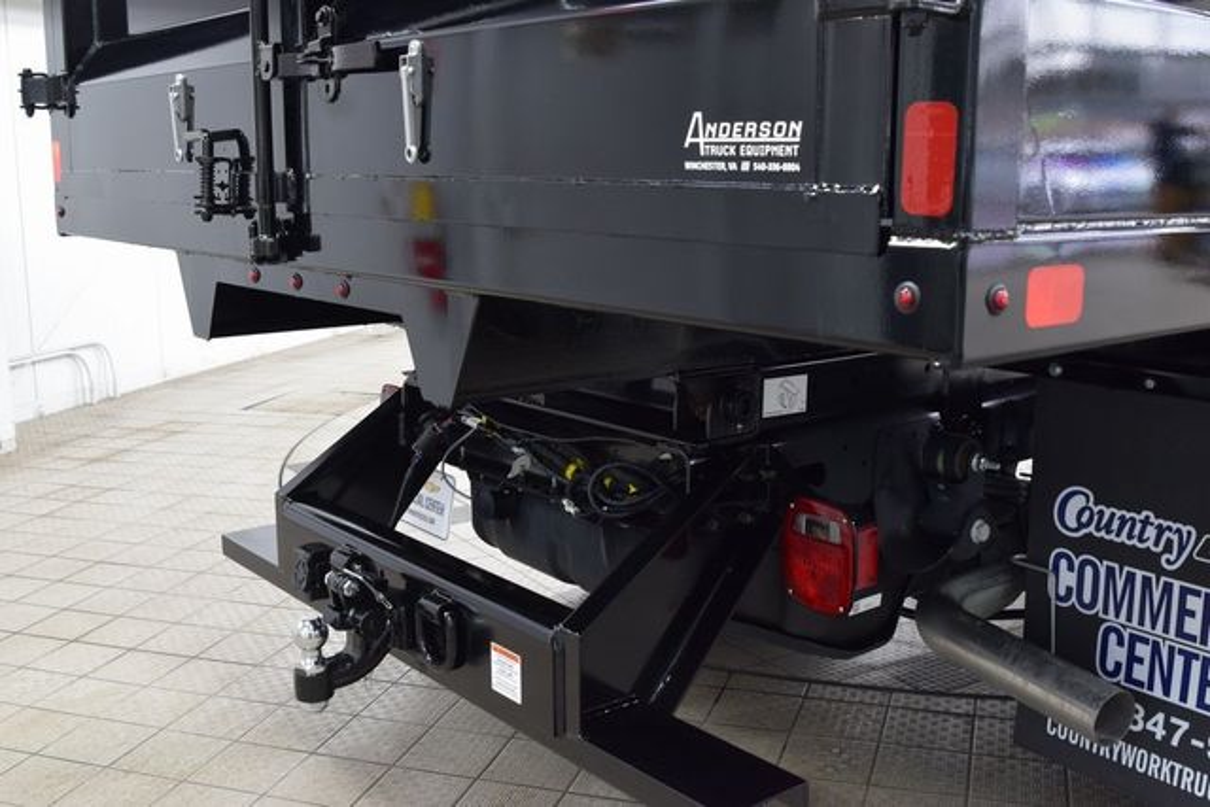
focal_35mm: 36
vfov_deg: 36.9
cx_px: 605
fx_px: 1210
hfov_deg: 53.1
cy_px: 404
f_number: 6.3
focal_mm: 24
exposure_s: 1/15
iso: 1250
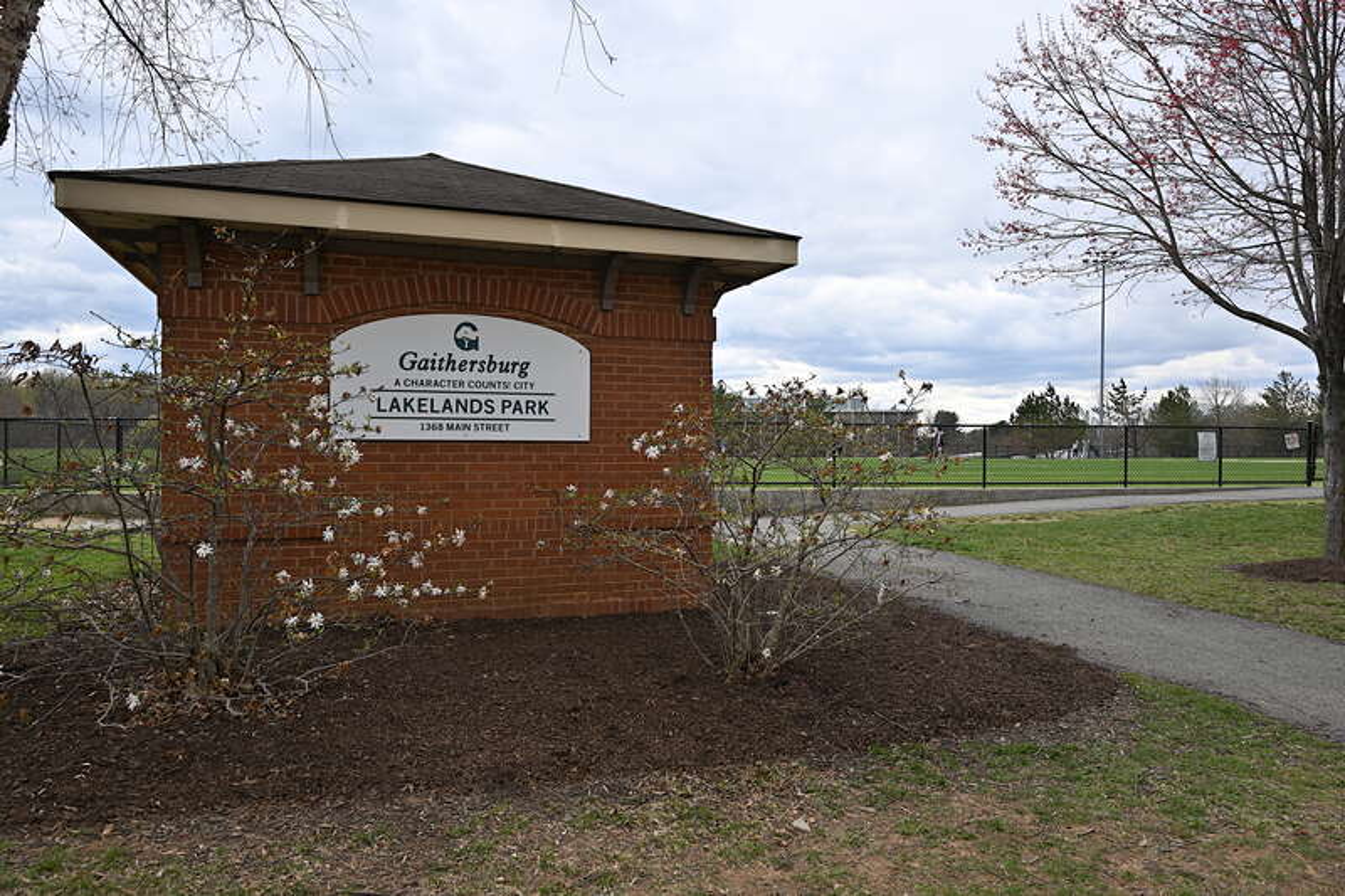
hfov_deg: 74.9
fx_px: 878
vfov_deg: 54.1
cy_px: 448
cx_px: 672
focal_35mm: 24
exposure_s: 1/160
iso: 64
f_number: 6.3
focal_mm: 23.5
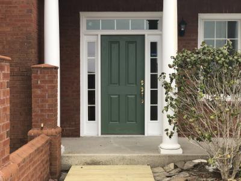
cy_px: 90
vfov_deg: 28.0
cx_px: 120
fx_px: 362
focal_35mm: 52
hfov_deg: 36.8
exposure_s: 1/222
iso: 16
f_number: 2.4
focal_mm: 6
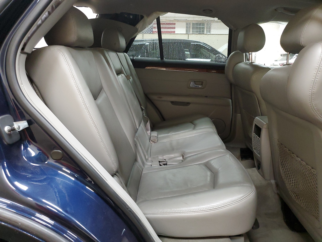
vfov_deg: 53.1
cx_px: 161
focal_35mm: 26
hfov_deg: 67.3
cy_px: 121
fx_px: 242
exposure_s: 1/24
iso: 288
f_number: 1.5
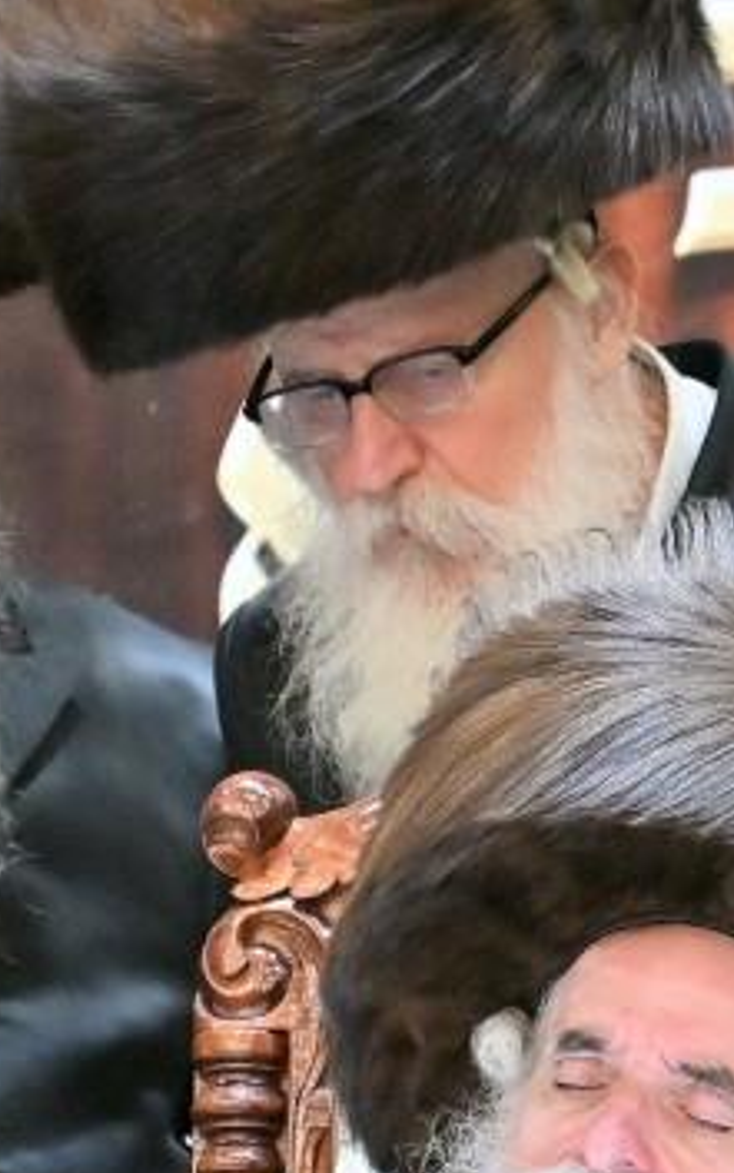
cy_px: 901
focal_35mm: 886
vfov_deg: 2.4
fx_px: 28323
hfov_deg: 1.5
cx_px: 601
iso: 400
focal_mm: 200
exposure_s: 1/250
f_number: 2.8
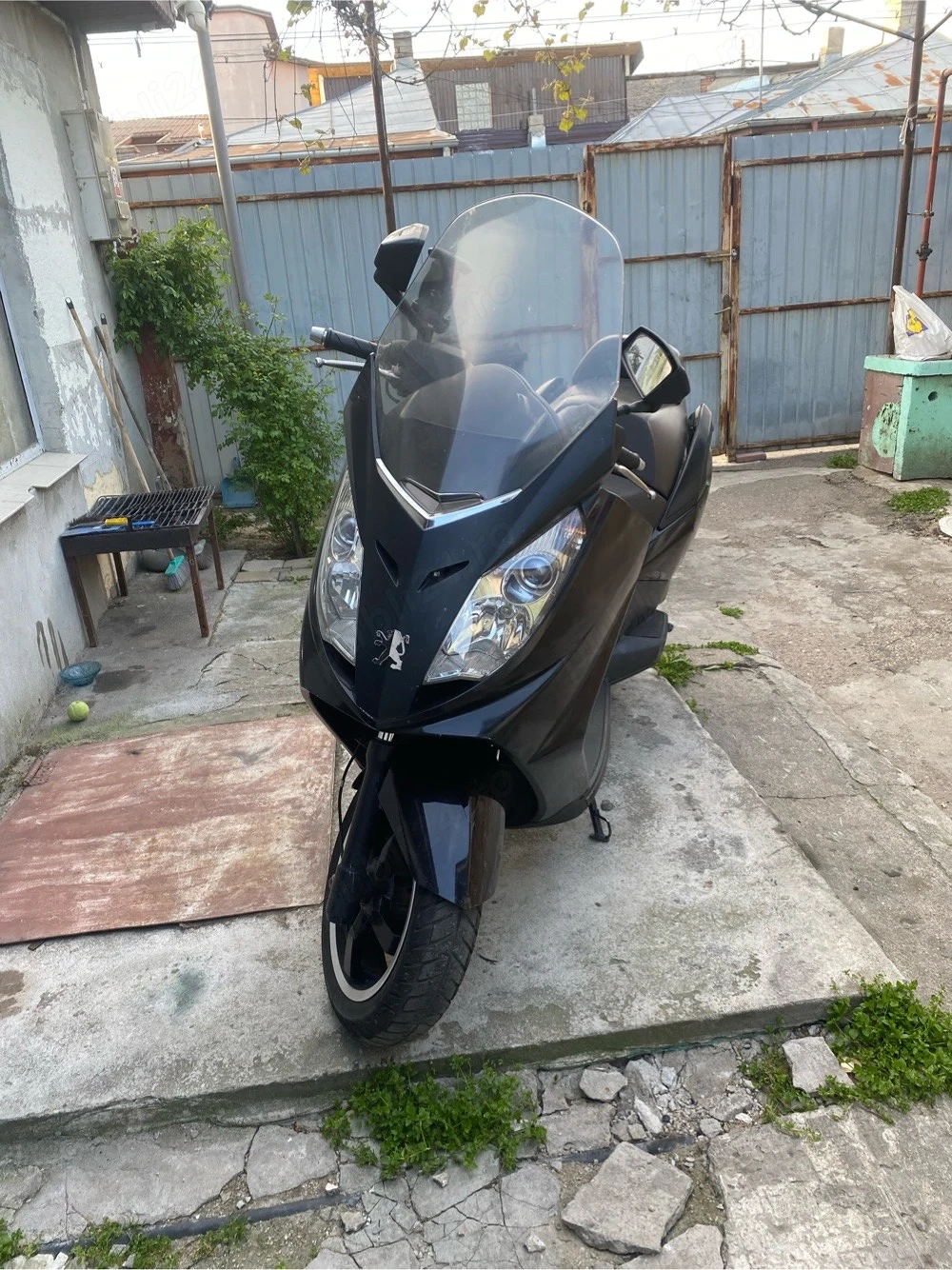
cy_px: 635
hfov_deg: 53.0
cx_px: 476
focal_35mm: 26
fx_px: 954
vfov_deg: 67.3
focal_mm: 4.25
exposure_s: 1/121
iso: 64
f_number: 1.8
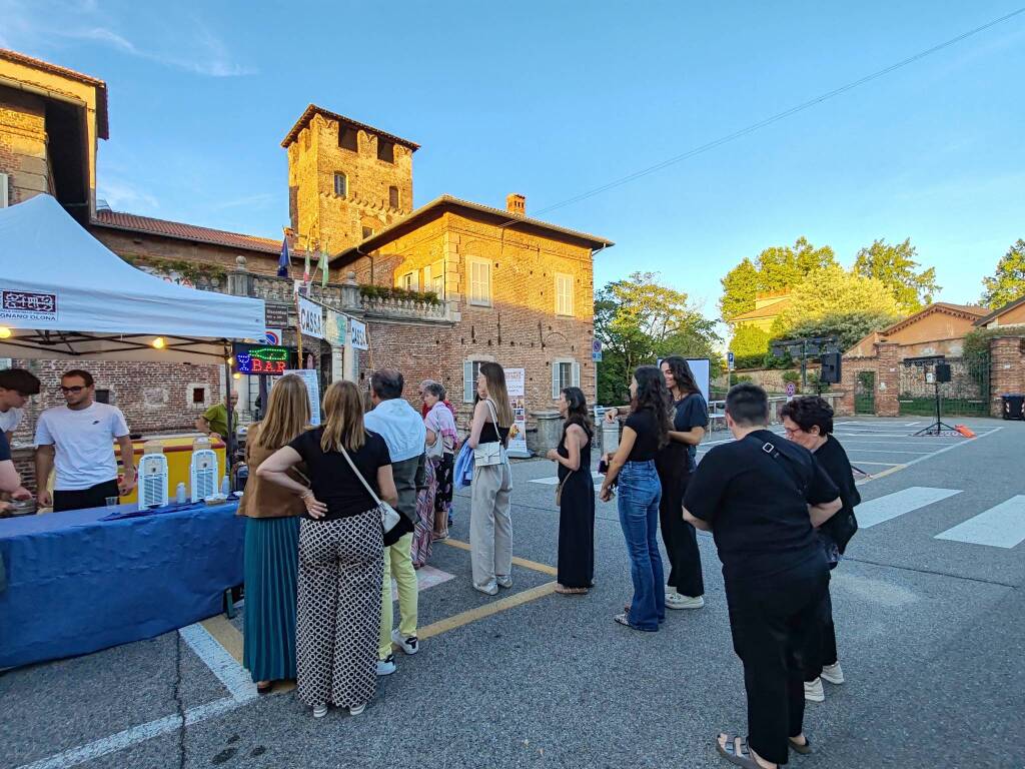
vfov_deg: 78.1
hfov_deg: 94.5
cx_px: 512
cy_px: 384
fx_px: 474
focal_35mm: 16
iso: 50
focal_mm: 1.96
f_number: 2.2
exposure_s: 1/210
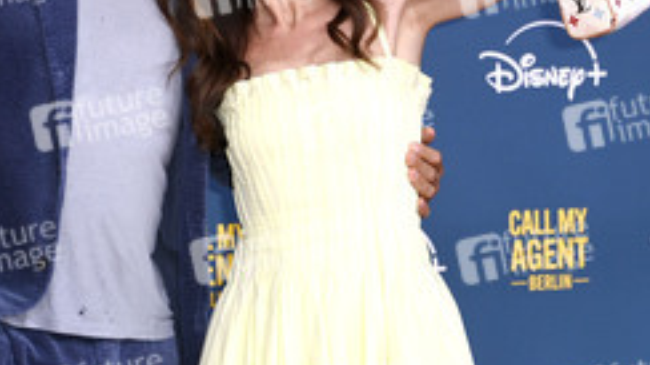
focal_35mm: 290
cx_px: 294
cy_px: 53
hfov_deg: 7.4
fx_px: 4996
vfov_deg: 4.2
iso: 800
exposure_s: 1/200
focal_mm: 150
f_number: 5.6
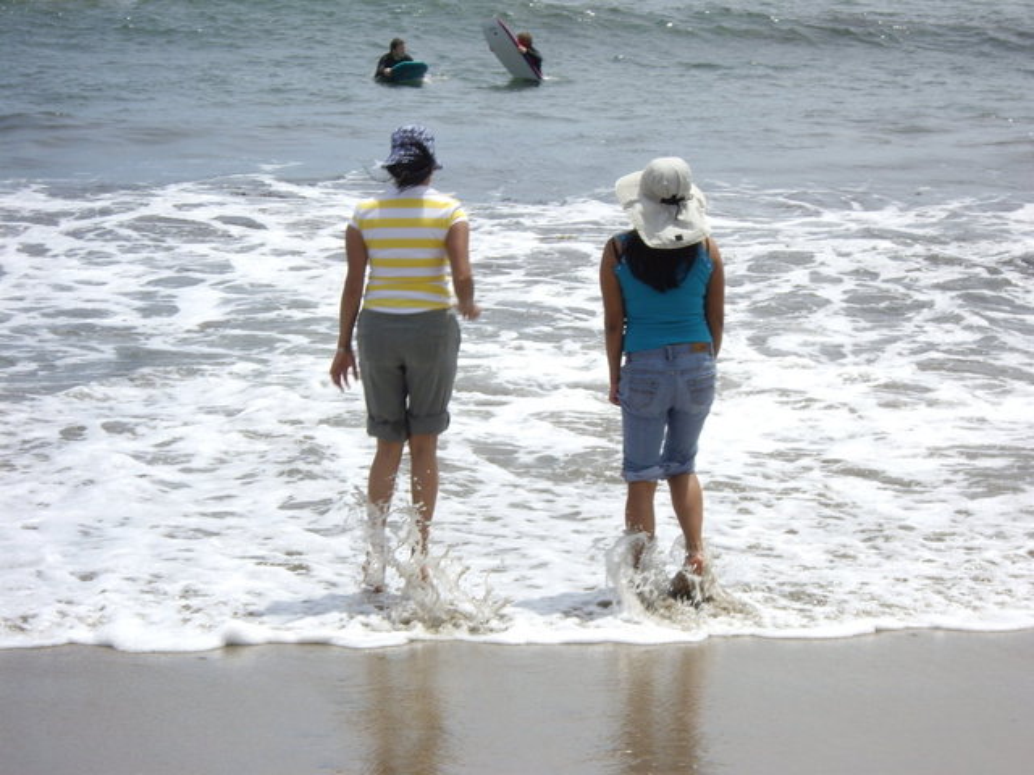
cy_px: 388
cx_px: 517
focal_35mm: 114
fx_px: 3405
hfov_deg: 17.3
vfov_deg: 13.0
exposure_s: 1/125
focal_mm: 18.6
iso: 50
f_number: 8.3
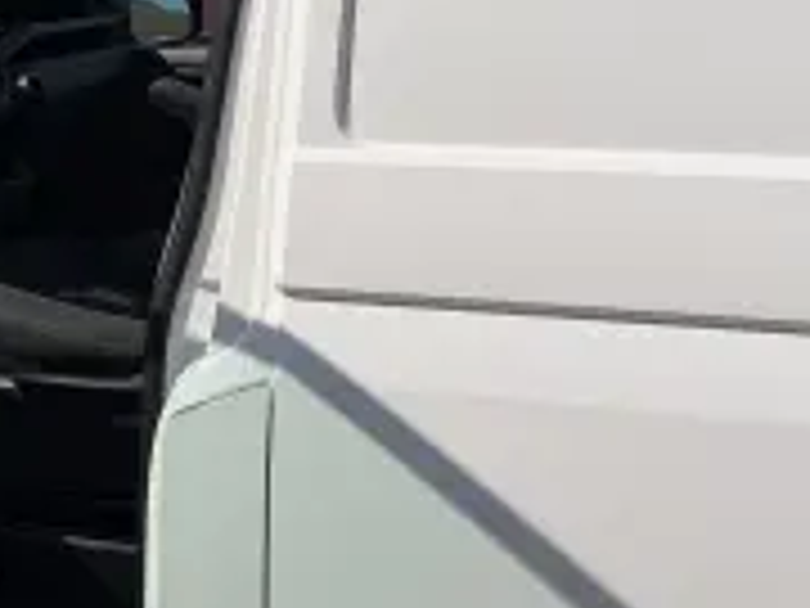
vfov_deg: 15.4
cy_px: 243
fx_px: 2246
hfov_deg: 20.0
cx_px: 76
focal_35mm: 96
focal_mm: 6.76
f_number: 1.78
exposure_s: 1/6536
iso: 64
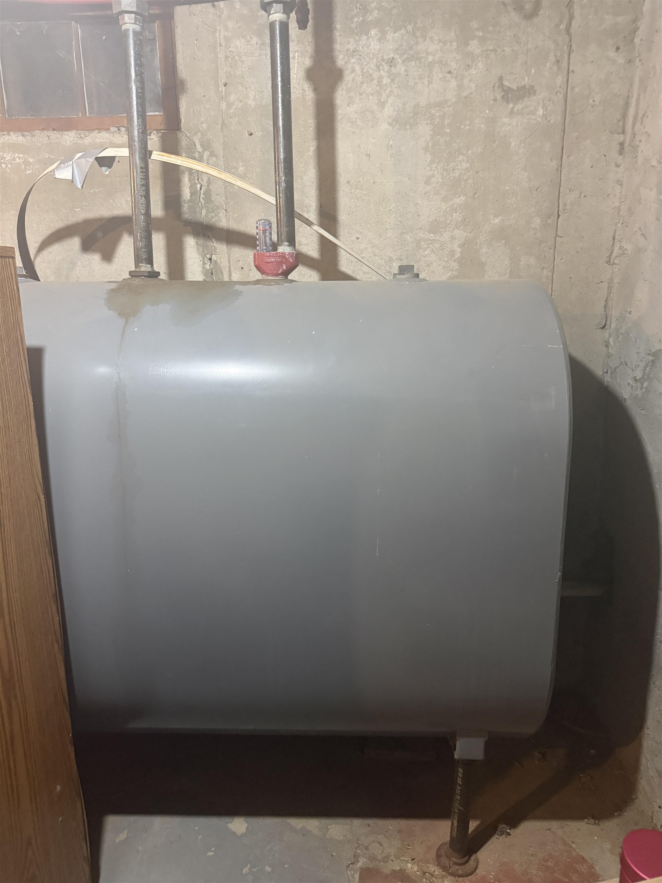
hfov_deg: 56.8
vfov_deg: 71.6
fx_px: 612
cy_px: 442
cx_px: 331
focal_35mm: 24
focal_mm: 6.76
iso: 640
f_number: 1.78
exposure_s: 1/40
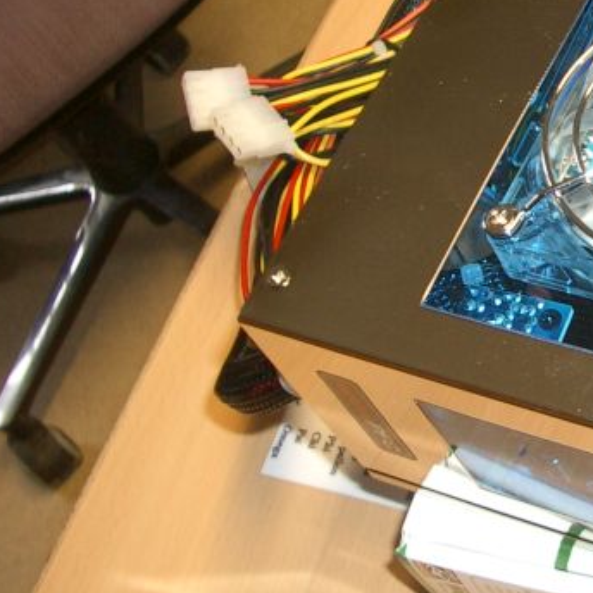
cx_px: 669
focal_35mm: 72
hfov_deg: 22.5
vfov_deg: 23.9
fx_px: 1395
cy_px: 231
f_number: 2.6
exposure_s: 1/40
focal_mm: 5.8
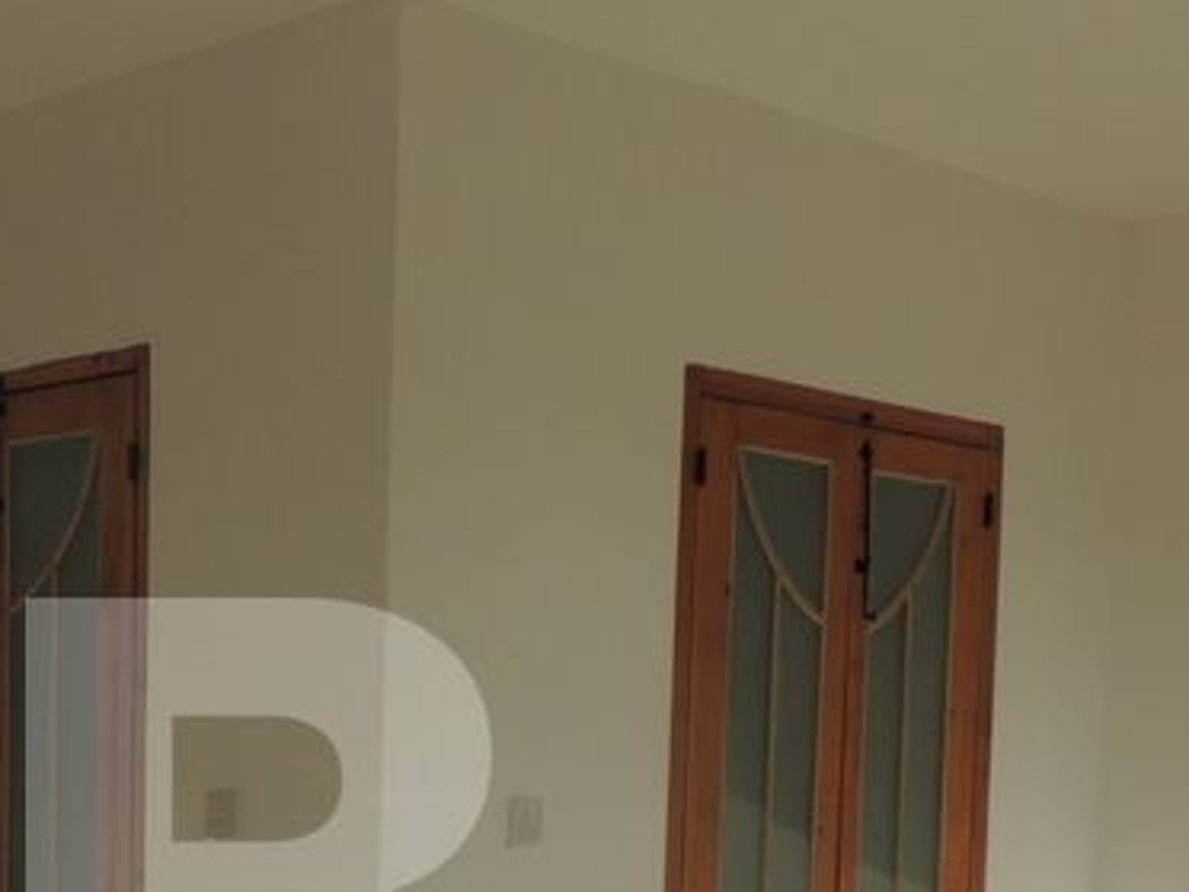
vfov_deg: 21.2
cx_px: 265
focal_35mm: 66
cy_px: 966
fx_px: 2267
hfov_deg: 28.8
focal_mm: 4.3
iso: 100
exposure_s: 1/1250
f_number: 3.3
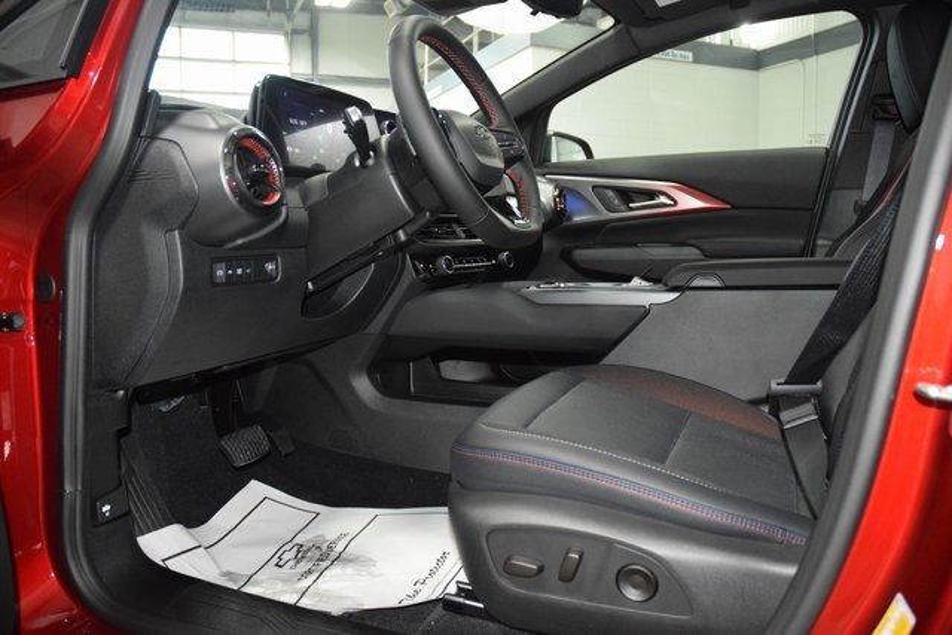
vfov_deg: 48.0
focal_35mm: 27
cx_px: 476
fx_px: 714
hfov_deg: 67.4
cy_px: 318
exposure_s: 1/100
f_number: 3.5
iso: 3200
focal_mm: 18
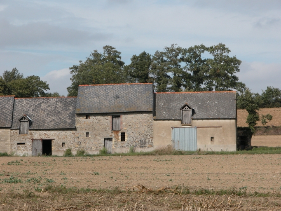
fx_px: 1429
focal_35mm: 176
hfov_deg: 11.2
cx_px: 140
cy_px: 106
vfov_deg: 8.4
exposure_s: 1/391
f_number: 7.1
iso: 100
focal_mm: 44.7
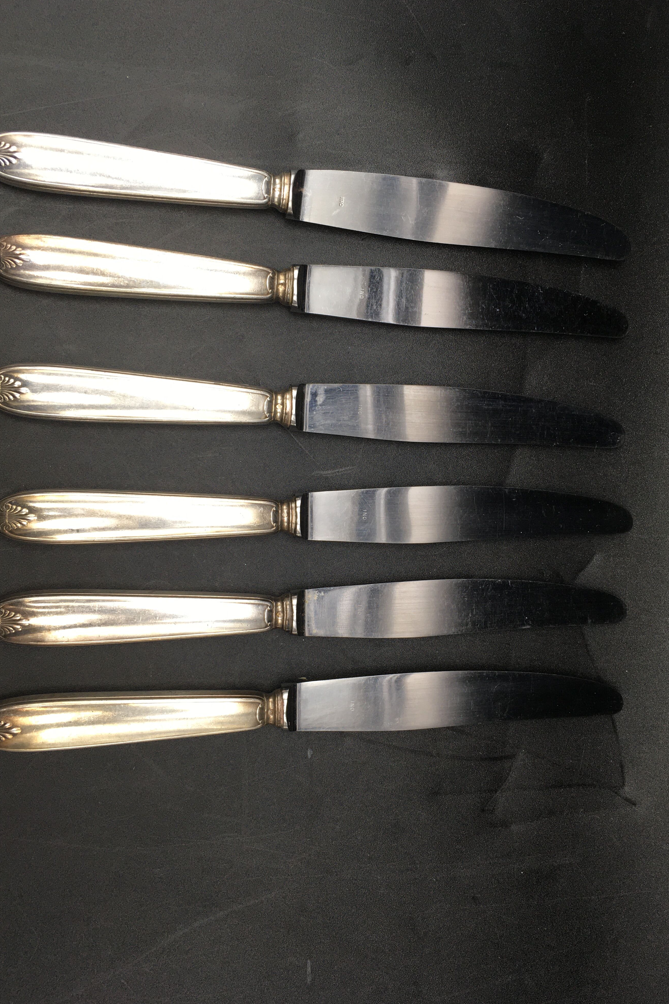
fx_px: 864
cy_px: 496
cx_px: 348
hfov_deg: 42.3
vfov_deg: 60.3
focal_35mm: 31
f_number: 2.2
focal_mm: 4.15
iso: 40
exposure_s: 1/100
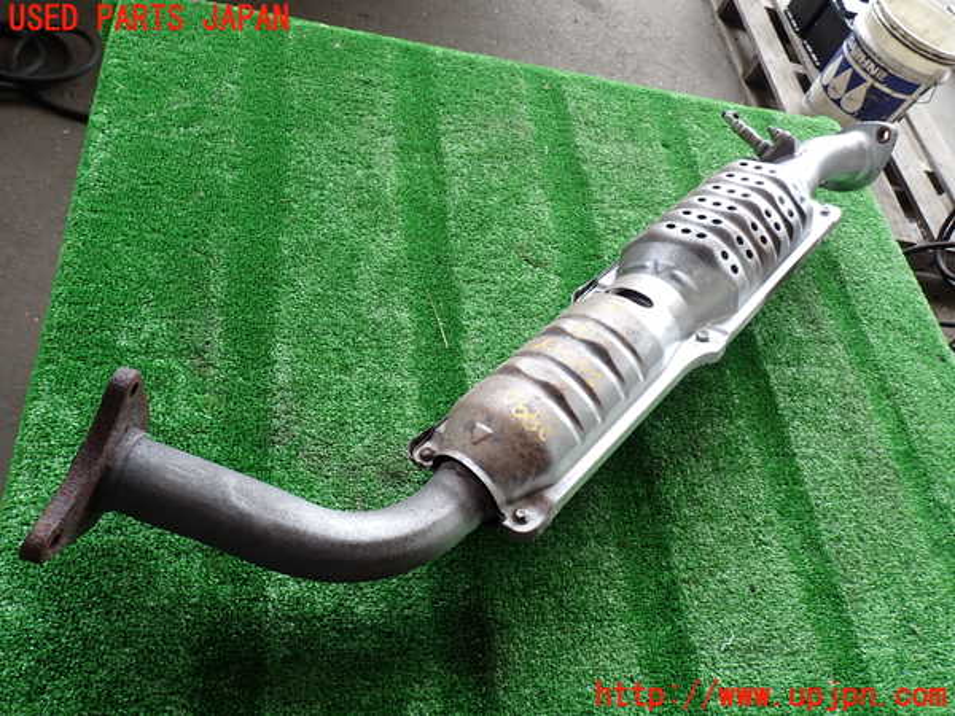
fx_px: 690
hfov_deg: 69.4
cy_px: 358
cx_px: 478
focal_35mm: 25
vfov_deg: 54.9
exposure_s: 1/125
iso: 100
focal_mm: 4.5
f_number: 2.8
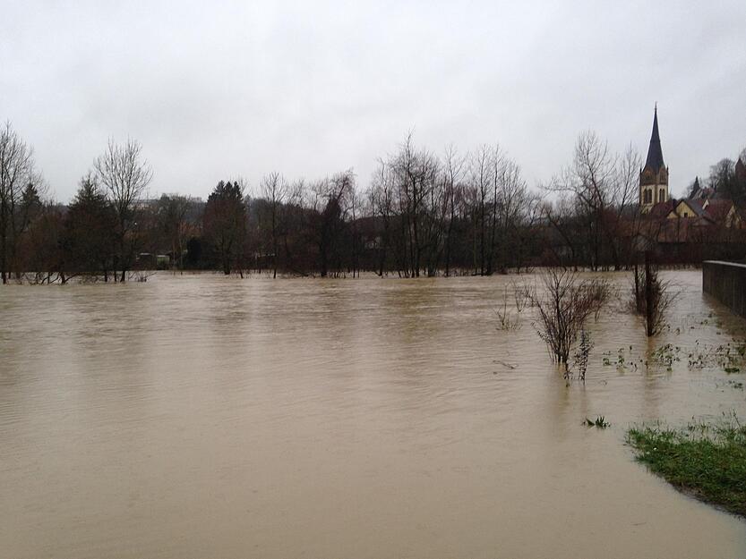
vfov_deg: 43.0
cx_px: 373
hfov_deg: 55.3
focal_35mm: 33
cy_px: 280
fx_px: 711
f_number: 2.4
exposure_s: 1/60
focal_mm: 4.12
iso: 50
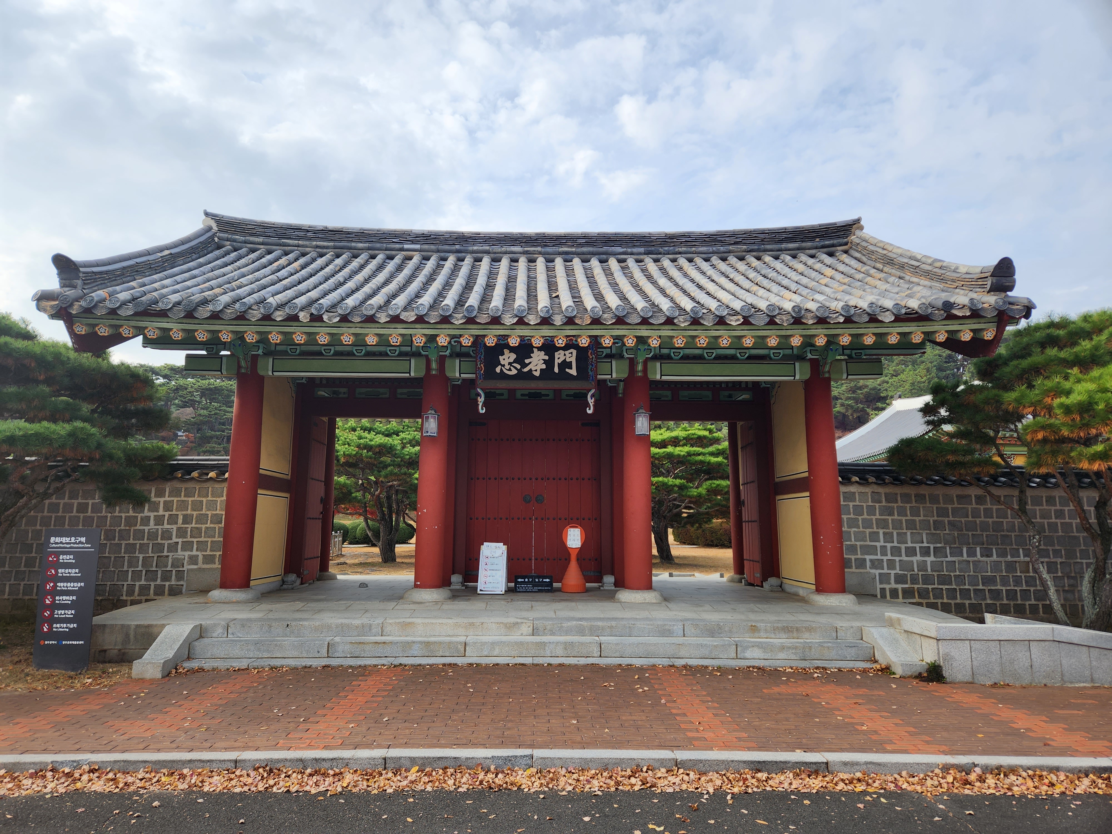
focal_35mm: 23
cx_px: 556
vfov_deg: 58.9
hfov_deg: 73.9
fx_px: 739
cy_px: 417
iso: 20
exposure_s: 1/854
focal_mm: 5.4
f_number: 1.8
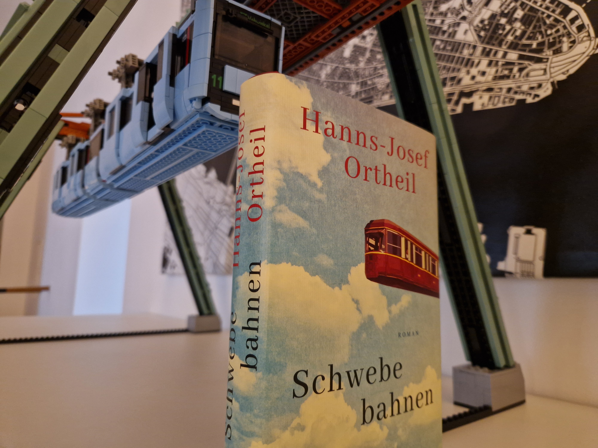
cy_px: 224
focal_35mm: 23
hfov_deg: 73.9
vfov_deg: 58.9
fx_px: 397
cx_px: 299
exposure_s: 1/25
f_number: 1.8
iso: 640
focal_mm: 5.4
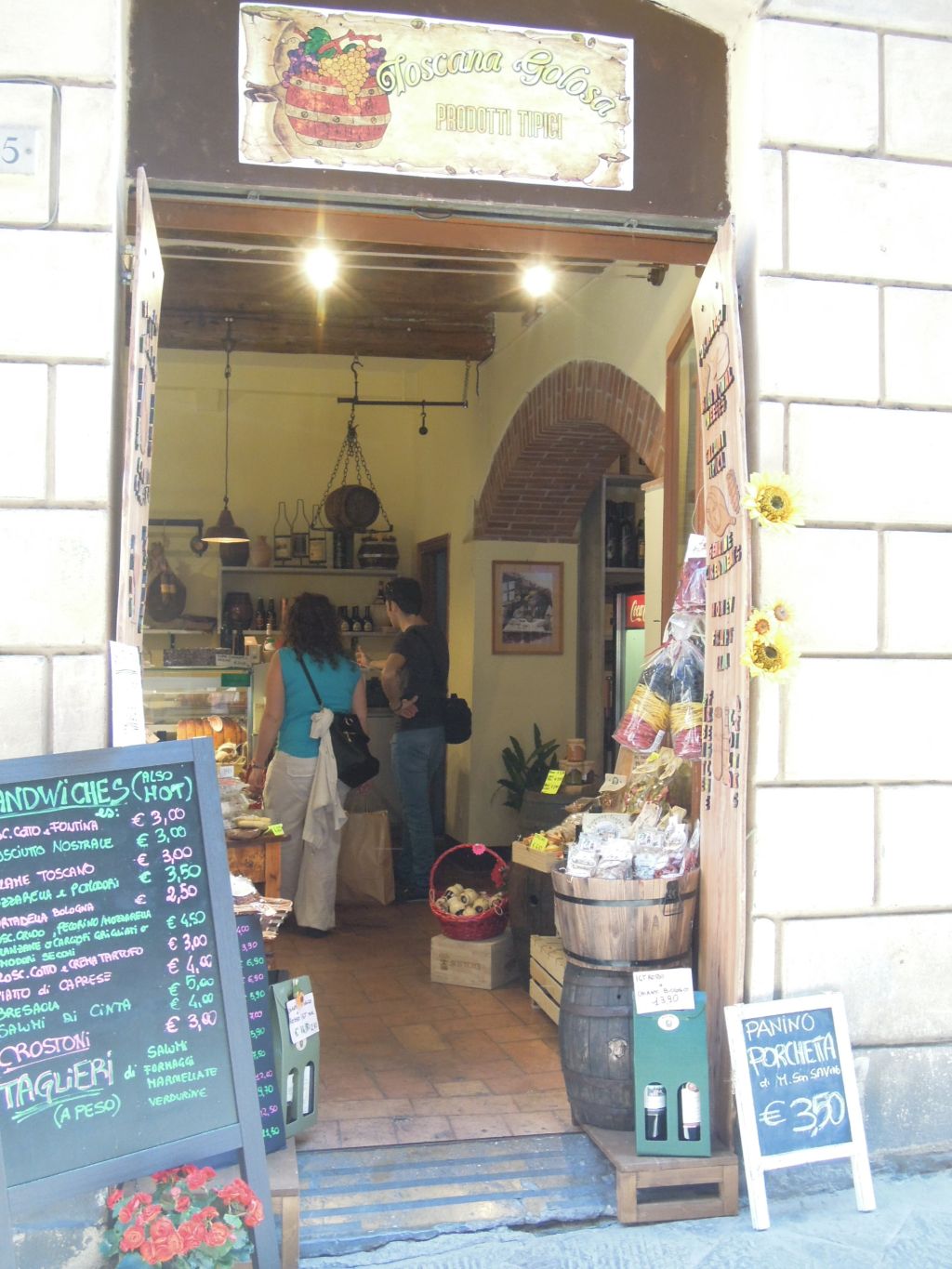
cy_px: 634
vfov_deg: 52.6
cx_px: 476
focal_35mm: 35
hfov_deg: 40.7
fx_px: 1283
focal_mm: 6.3
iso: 400
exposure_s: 1/40
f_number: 3.2
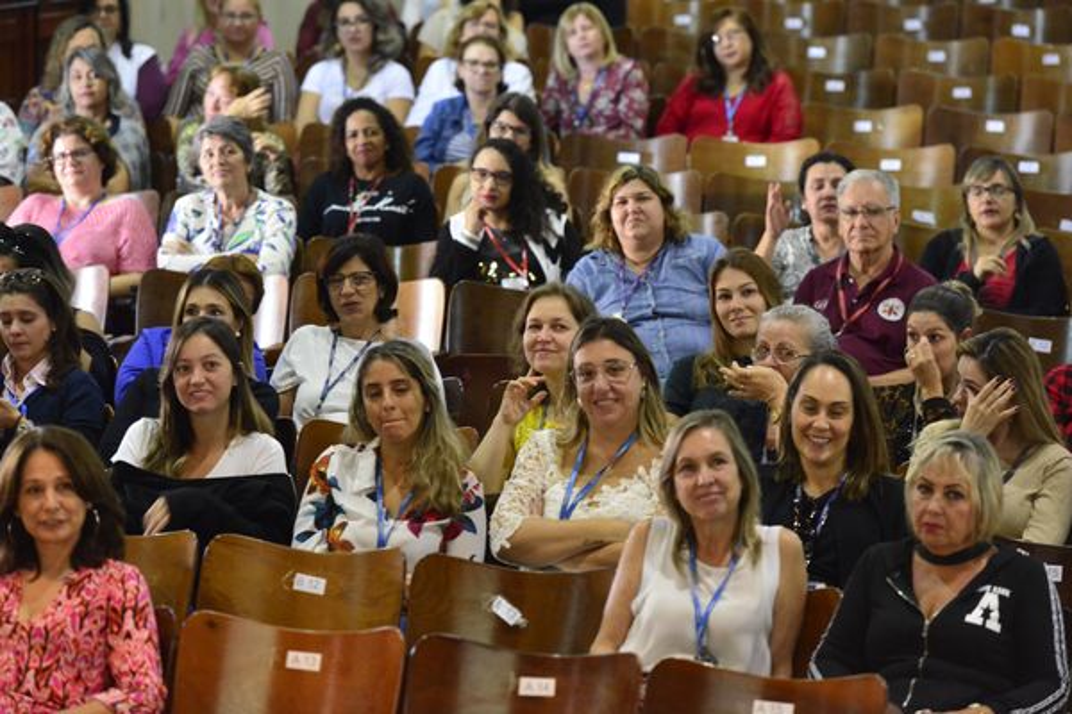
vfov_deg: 8.3
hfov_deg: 12.5
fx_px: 4913
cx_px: 536
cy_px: 357
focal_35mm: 165
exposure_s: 1/60
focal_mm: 165
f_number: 5
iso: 6400
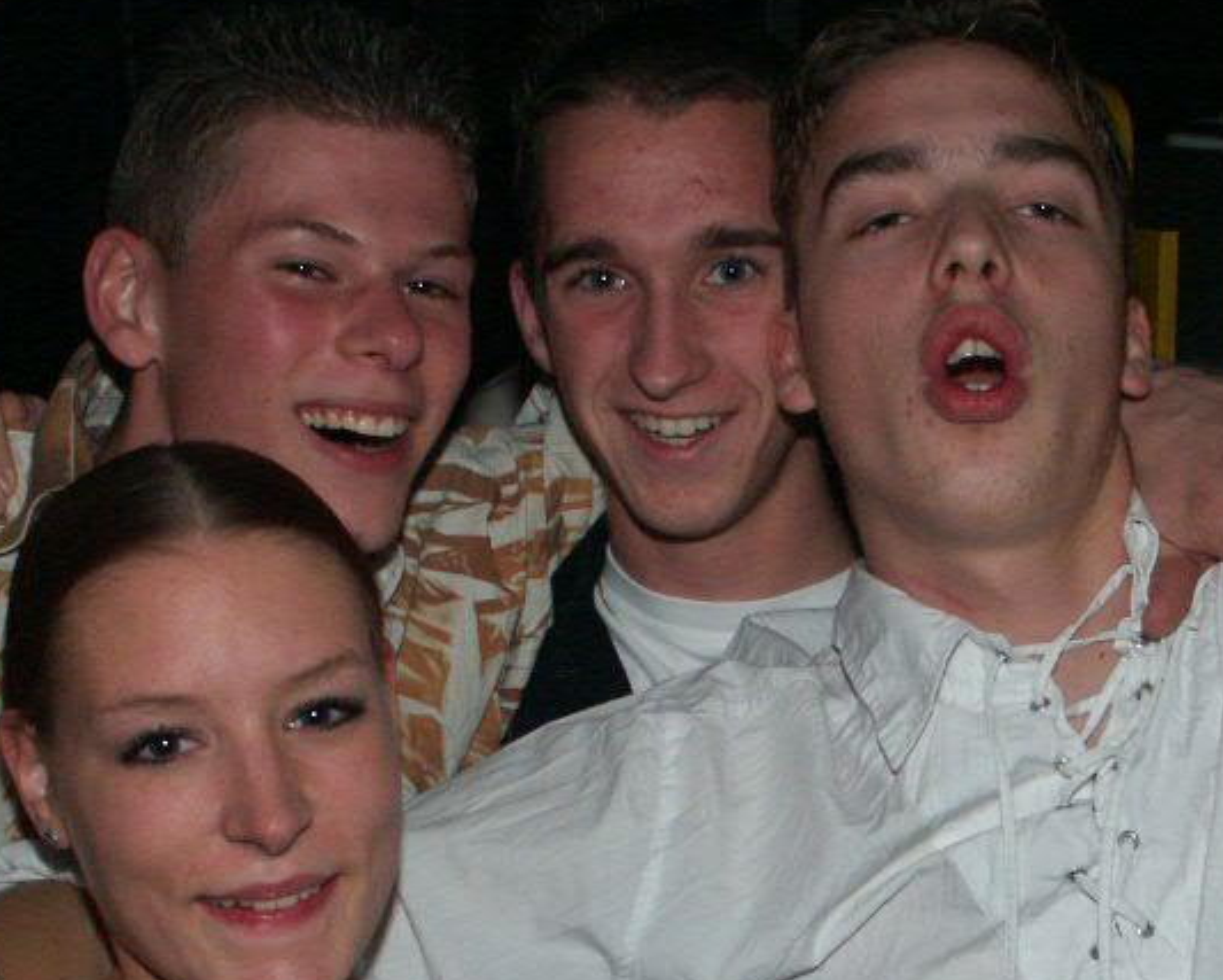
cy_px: 718
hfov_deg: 23.2
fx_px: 2970
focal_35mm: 82
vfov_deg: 18.6
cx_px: 739
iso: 200
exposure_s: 1/45
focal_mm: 9.24
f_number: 2.8
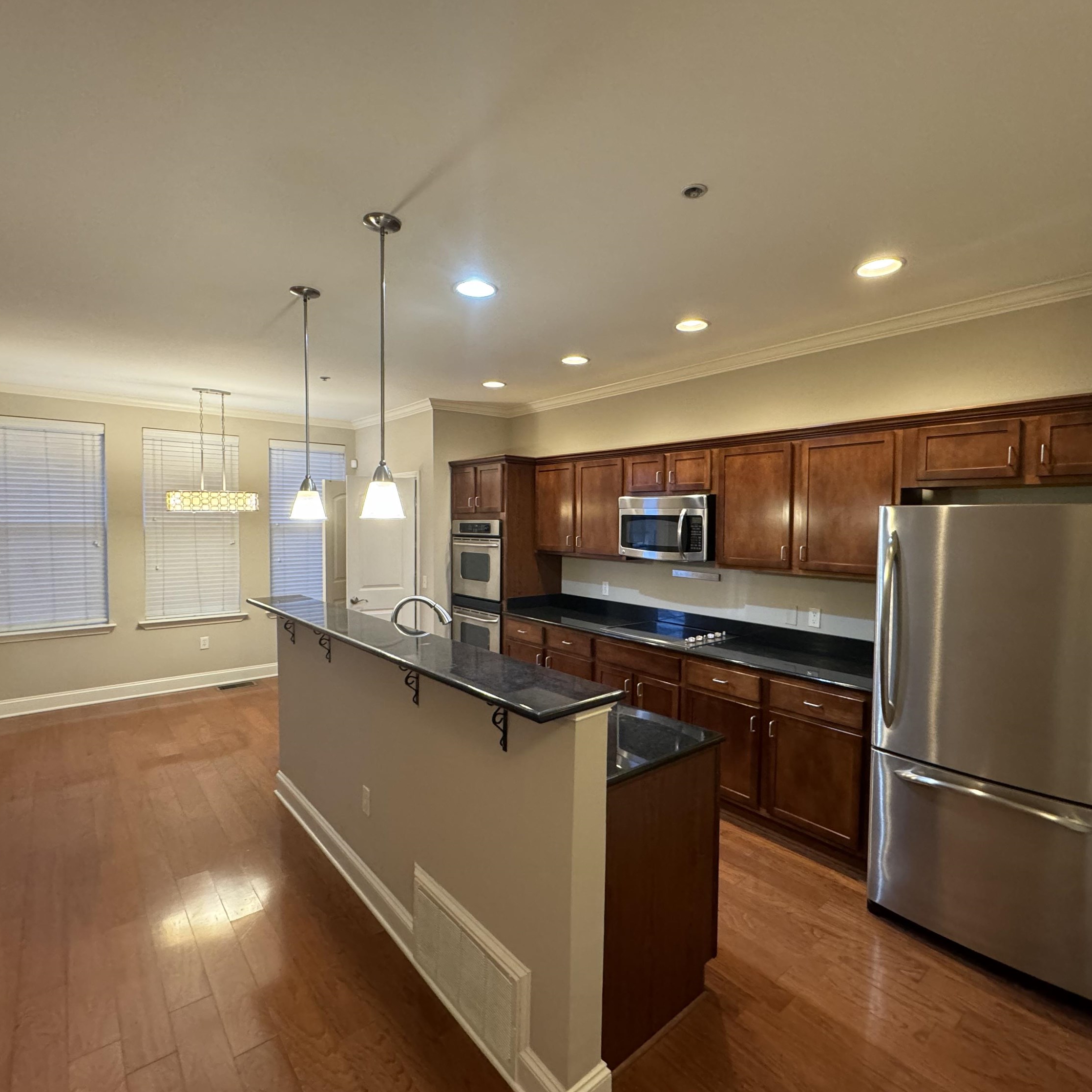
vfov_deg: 84.0
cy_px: 545
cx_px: 579
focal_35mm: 17
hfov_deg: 83.9
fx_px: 607
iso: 400
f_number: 2.2
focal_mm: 2.22
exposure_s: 1/60
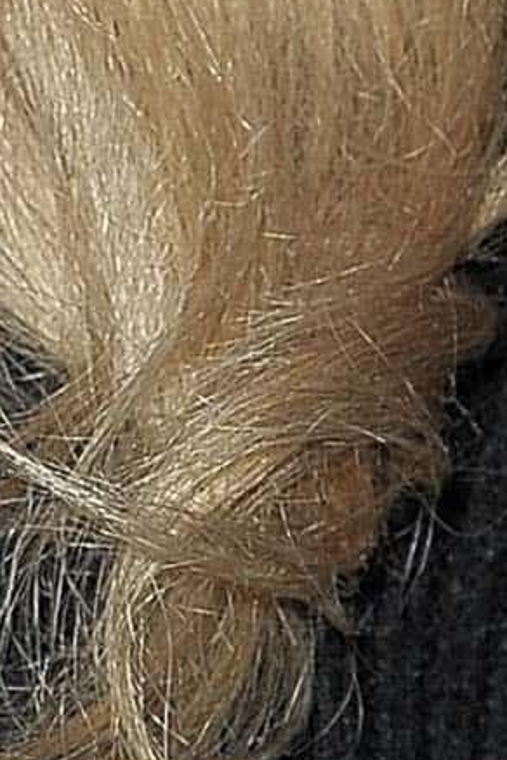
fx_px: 12294
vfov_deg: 3.5
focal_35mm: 582
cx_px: -754
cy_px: -111
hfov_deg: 2.3
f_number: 6.3
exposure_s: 1/60
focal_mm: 85
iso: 640
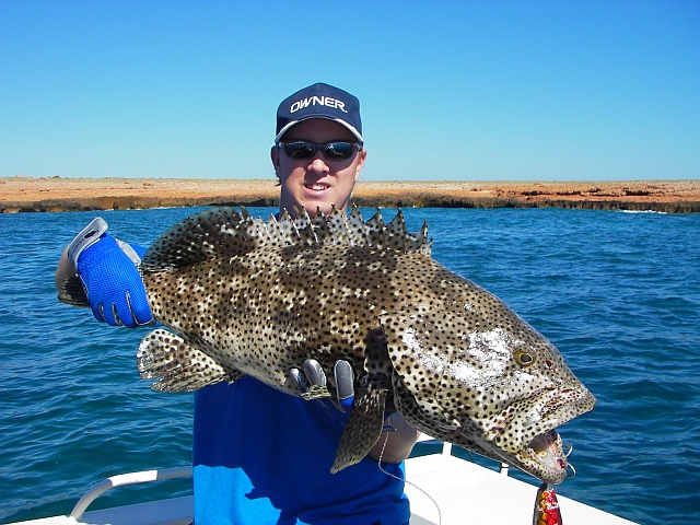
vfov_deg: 37.7
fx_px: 768
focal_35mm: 38
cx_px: 350
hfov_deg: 49.0
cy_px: 262
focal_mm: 6.3
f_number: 6.6
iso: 50
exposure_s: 1/200
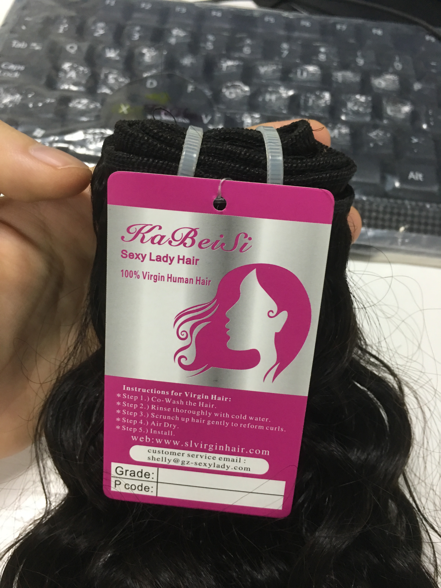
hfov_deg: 48.2
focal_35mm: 29
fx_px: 493
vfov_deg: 61.7
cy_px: 294
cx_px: 220
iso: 80
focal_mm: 4.15
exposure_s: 1/17
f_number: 2.2
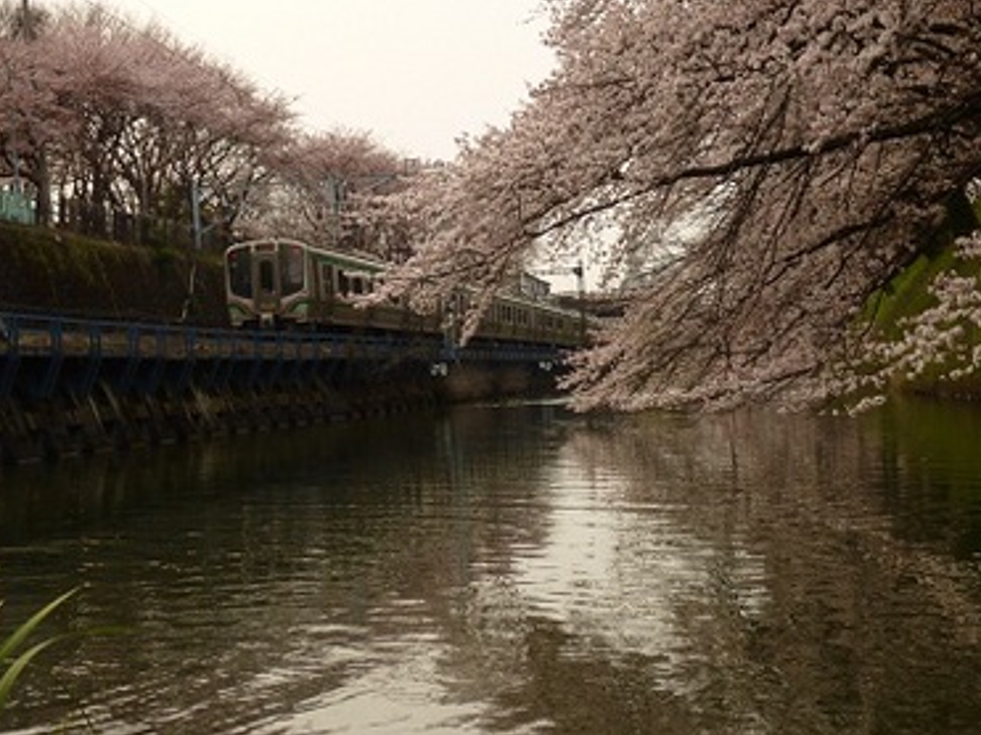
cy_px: 435
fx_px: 1785
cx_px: 579
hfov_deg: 30.7
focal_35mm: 63
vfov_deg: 23.2
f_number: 4.1
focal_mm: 9.2
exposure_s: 1/500
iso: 100
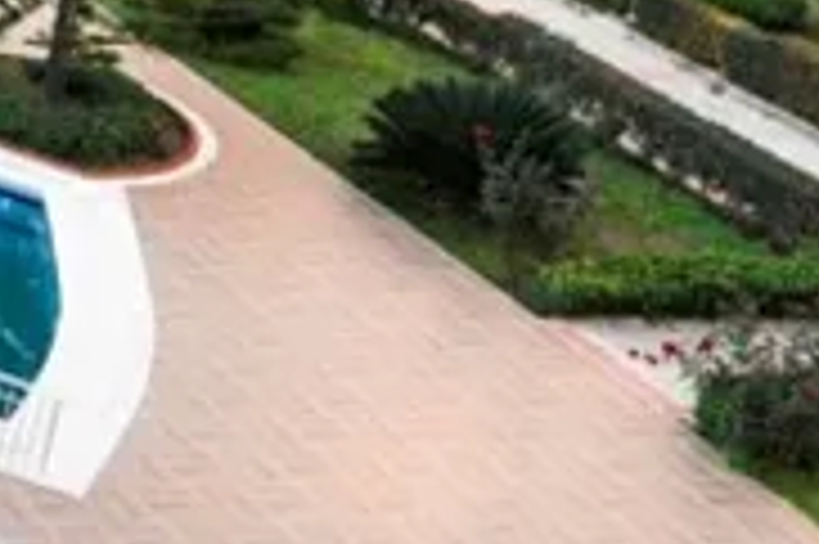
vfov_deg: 16.0
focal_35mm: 84
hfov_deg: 16.2
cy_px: 18
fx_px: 1909
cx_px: -976
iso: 200
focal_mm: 12
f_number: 8
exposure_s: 1/200
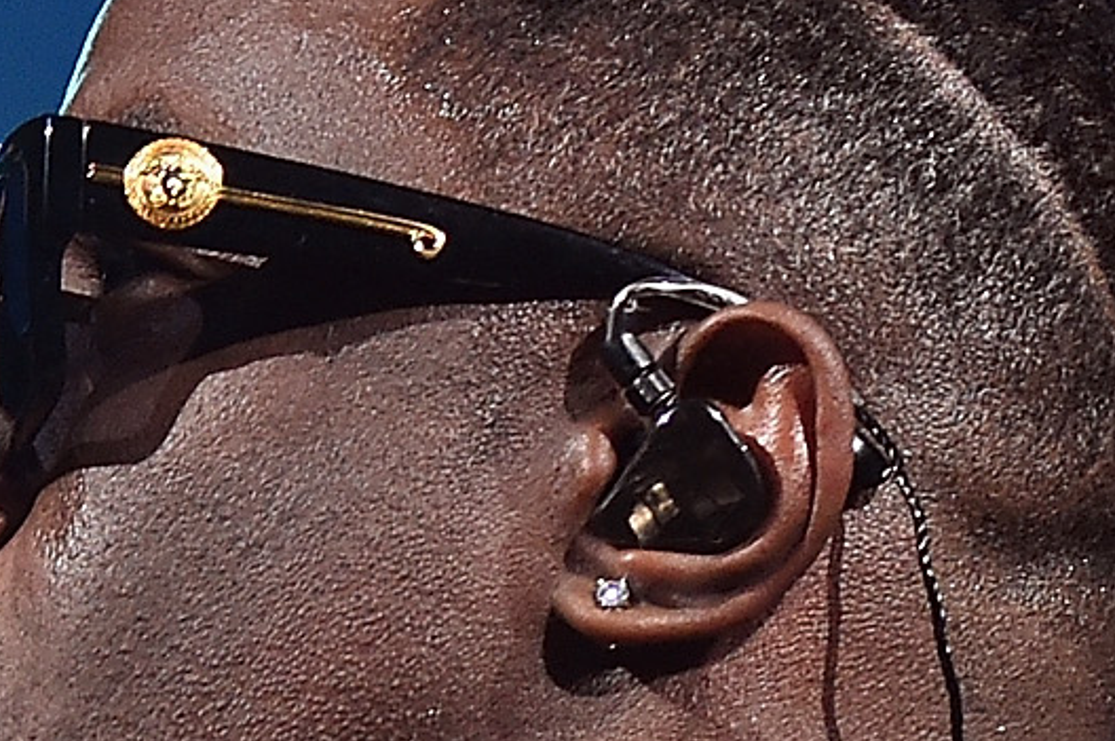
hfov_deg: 3.0
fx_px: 21103
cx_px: -106
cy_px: 1206
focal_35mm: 682
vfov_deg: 2.0
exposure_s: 1/250
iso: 3200
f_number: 5.6
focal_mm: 120
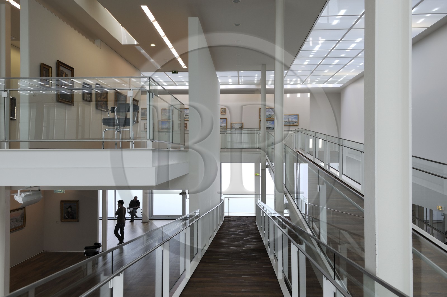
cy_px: 148
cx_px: 224
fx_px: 384
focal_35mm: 31
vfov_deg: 42.2
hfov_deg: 60.3
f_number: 6.3
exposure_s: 1/80
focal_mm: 31
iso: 200
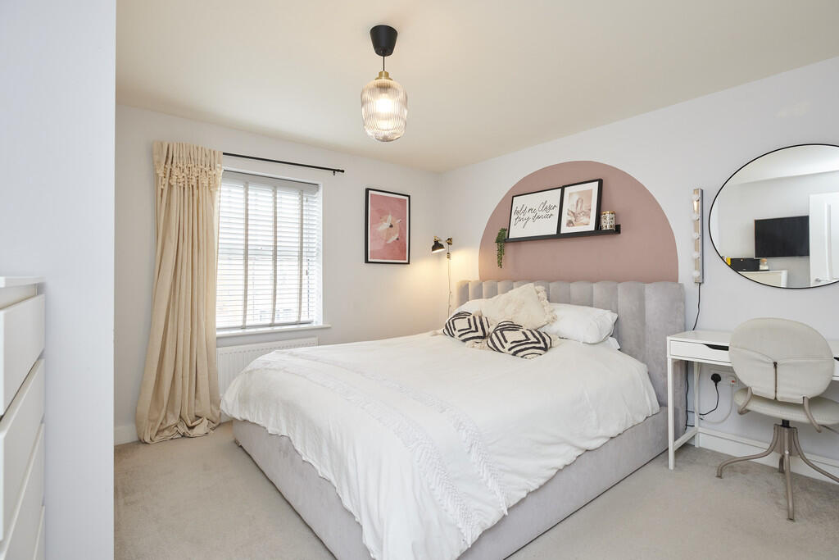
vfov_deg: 70.5
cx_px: 420
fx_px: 396
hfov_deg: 93.3
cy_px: 280
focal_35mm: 17
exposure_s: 1/30
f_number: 8
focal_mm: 17
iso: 640
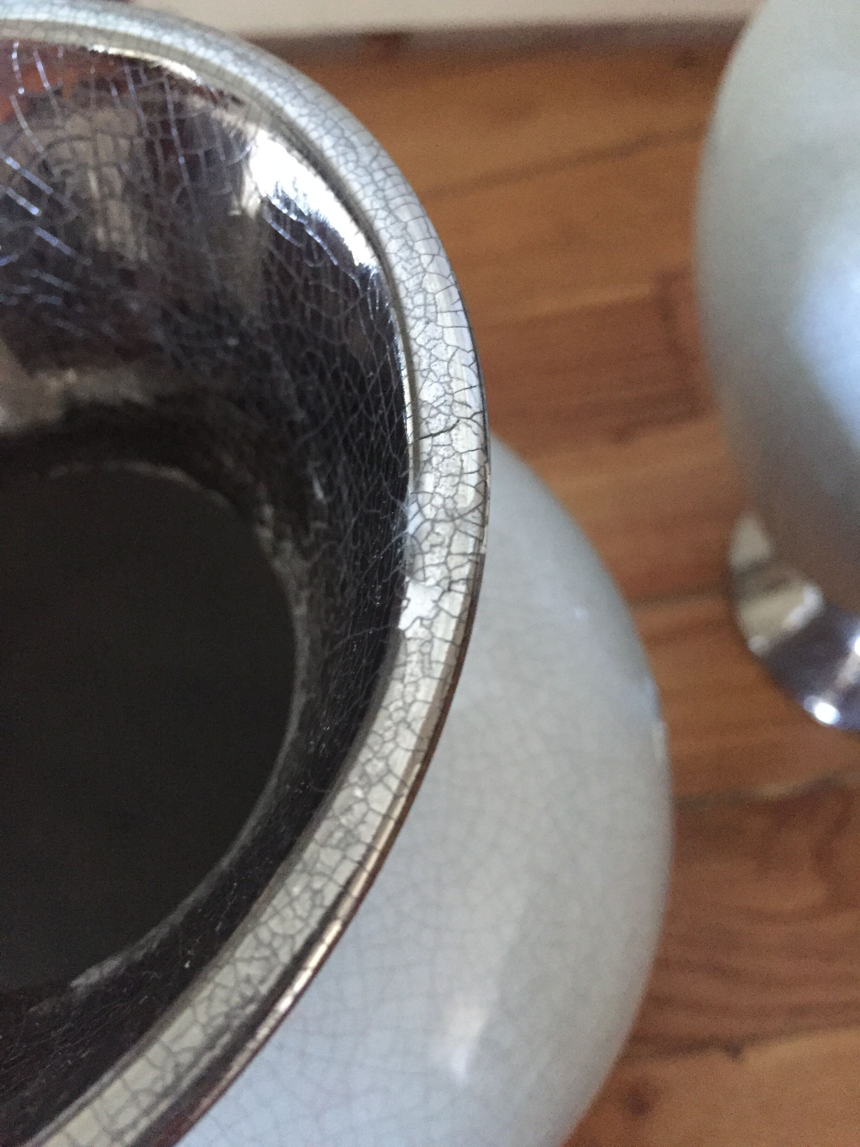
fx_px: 961
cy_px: 574
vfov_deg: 61.7
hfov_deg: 48.2
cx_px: 430
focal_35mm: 29
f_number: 2.2
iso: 400
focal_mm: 4.15
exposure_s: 1/17
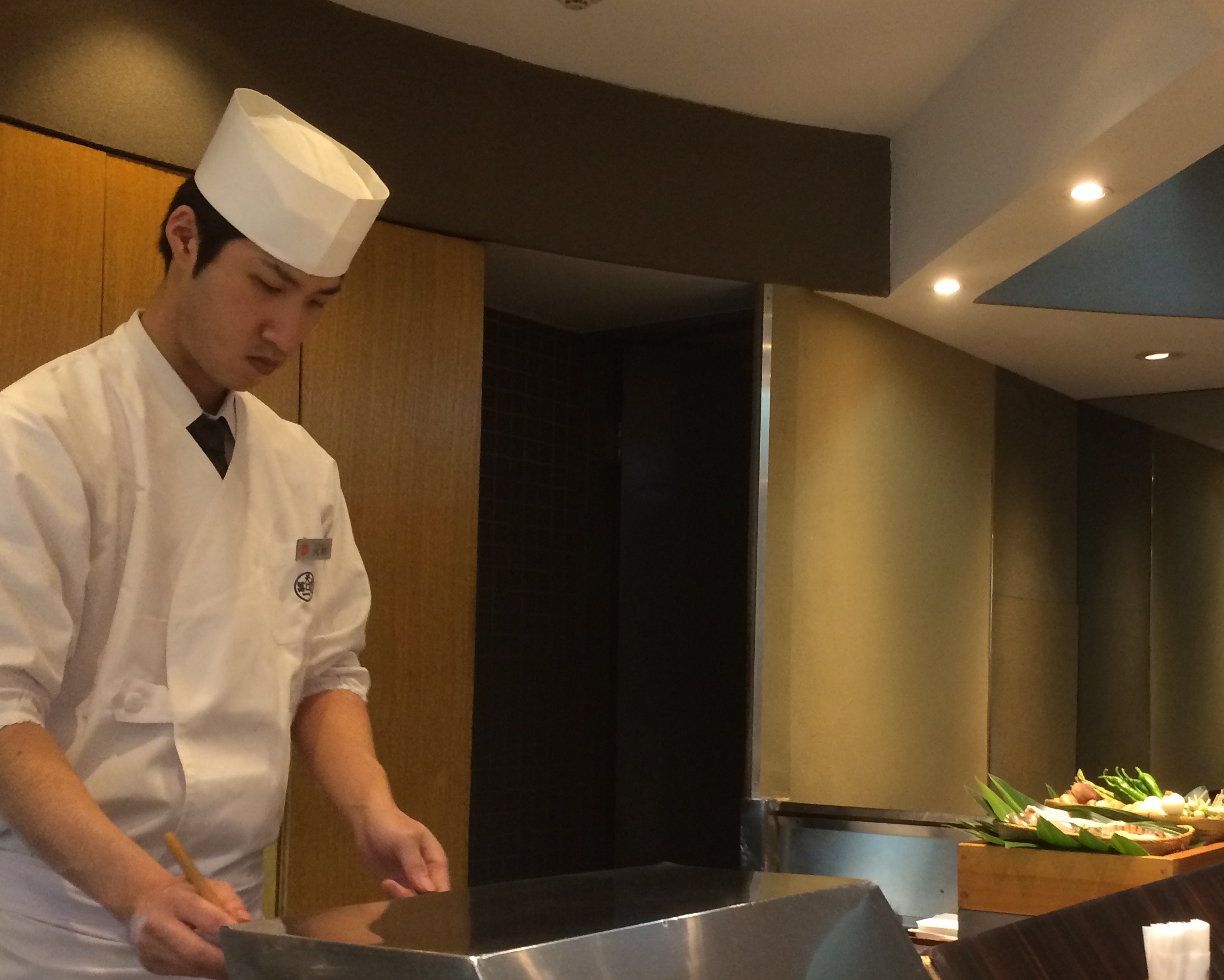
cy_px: 623
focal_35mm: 45
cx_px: 770
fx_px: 1630
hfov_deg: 40.8
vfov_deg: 33.3
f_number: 2.2
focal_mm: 4.15
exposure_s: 1/30
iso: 160
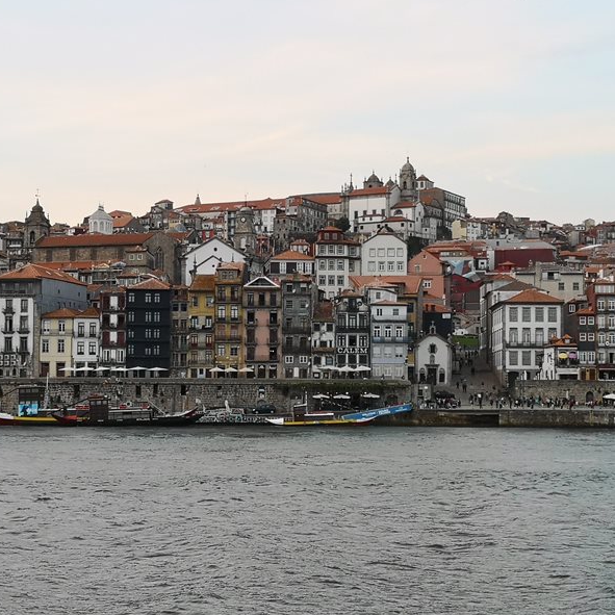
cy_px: 305
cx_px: 319
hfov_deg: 23.7
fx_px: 1467
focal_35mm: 73
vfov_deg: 23.7
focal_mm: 3.95
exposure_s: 1/144
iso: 50
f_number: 1.8
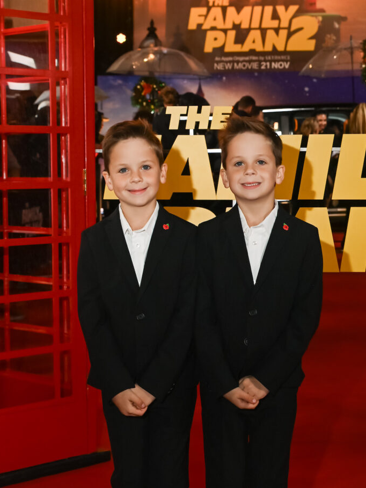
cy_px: 280
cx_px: 164
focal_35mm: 78
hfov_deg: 18.9
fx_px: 1099
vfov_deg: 25.0
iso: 1250
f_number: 5.6
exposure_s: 1/400
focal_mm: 48
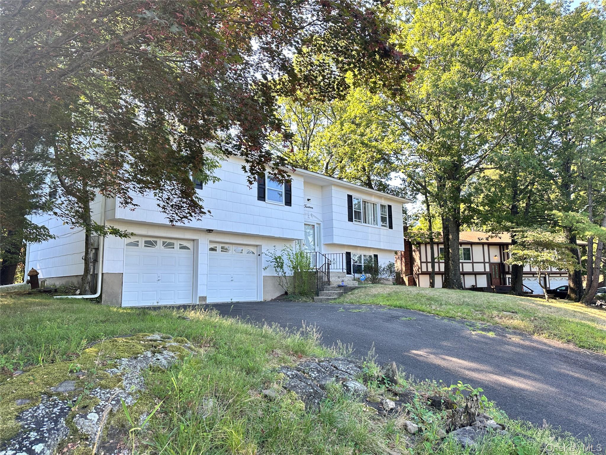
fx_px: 420
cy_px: 228
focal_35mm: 24
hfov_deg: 71.6
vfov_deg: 56.8
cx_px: 303
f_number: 1.78
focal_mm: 6.86
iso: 64
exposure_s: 1/218
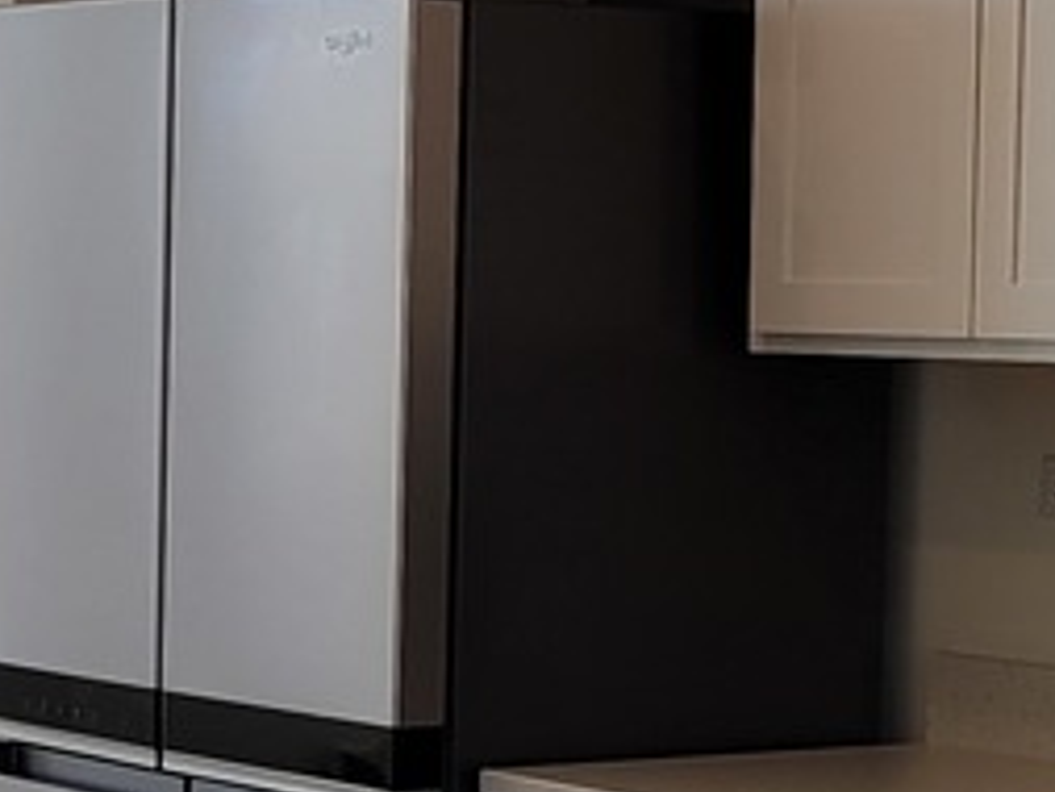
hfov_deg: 13.1
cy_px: 671
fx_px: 4513
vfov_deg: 10.0
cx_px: -108
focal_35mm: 148
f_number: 1.8
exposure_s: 1/286
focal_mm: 5.4
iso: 40
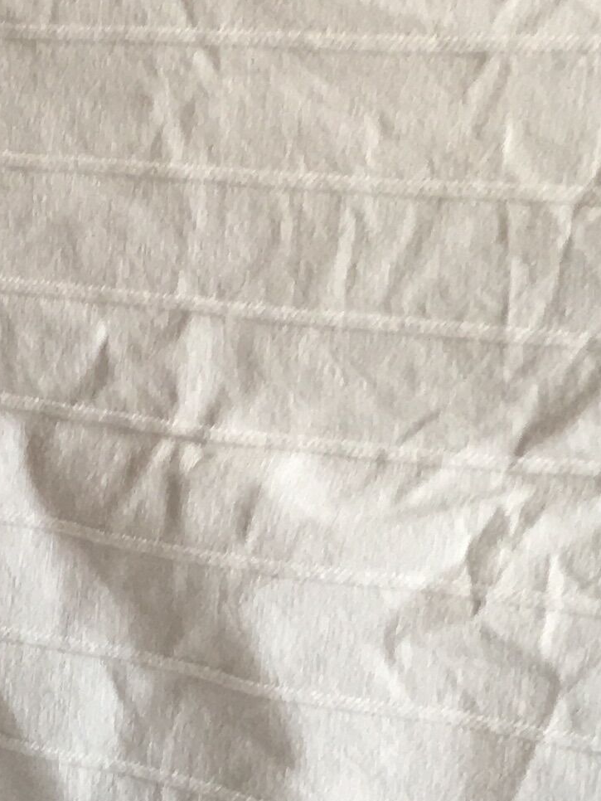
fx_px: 2800
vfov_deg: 14.6
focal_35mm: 121
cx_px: -584
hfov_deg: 11.2
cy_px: 1377
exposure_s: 1/100
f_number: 2.2
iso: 40
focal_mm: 4.15
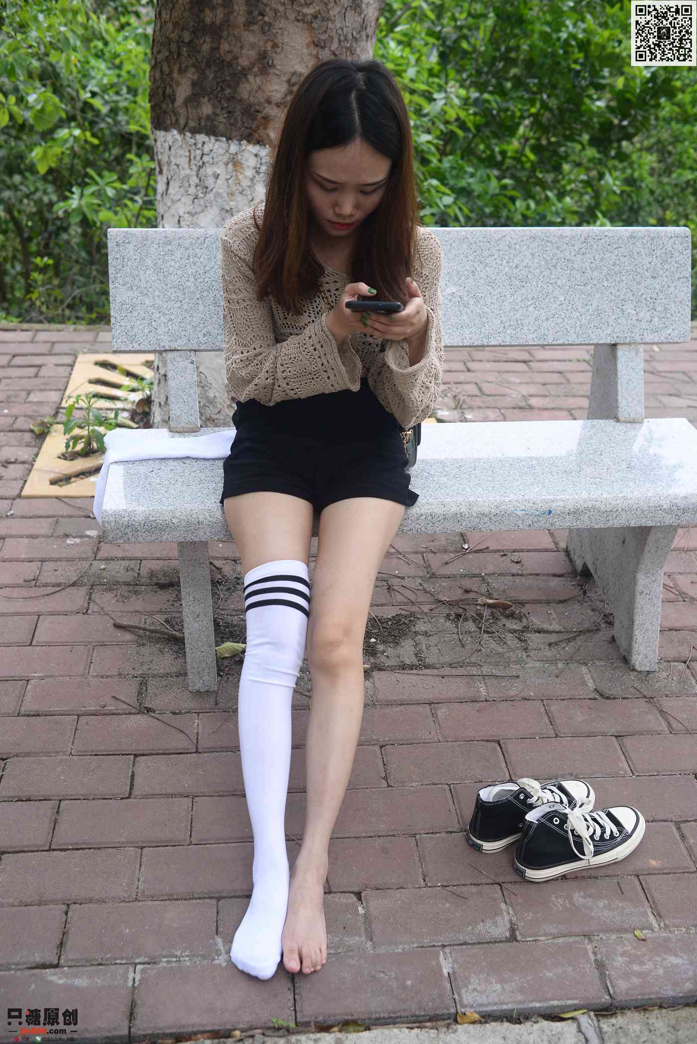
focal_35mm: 35
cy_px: 522
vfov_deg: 54.4
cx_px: 348
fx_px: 1015
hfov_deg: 37.9
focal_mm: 35
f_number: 5.6
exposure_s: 1/400
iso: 500
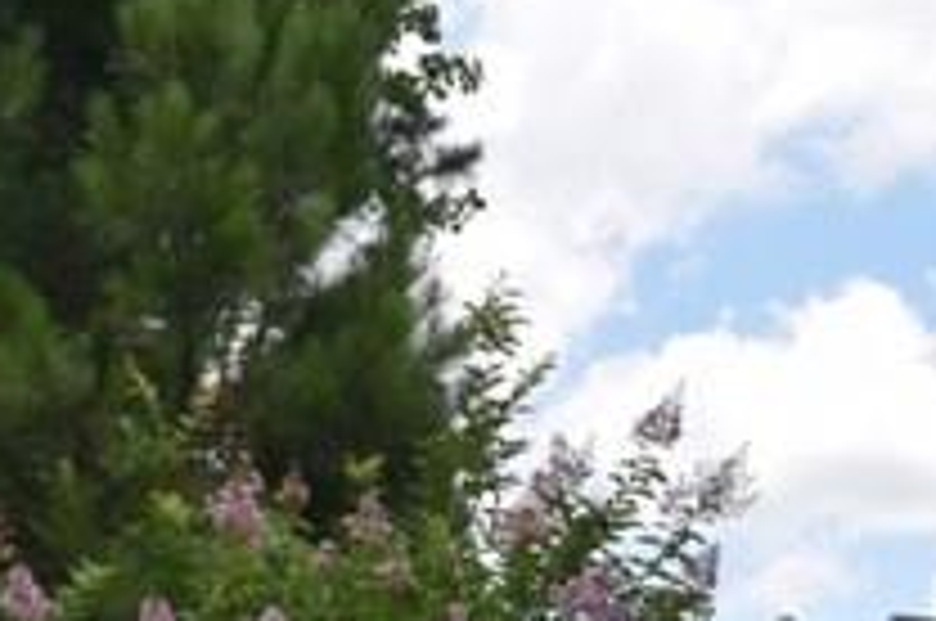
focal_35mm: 111
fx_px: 2882
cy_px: 934
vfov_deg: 11.8
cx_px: 1040
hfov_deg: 17.8
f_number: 9
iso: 100
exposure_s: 1/200
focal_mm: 24
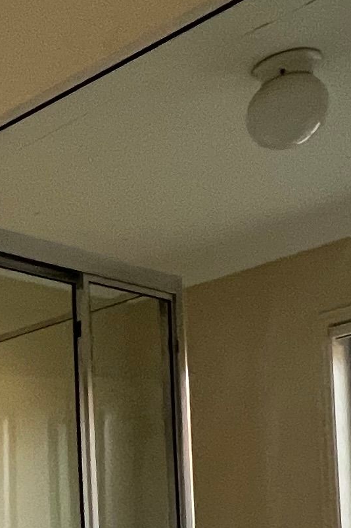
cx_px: -333
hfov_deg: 16.0
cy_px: 624
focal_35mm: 68
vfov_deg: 26.5
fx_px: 995
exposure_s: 1/83
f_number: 1.8
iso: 250
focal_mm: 1.57
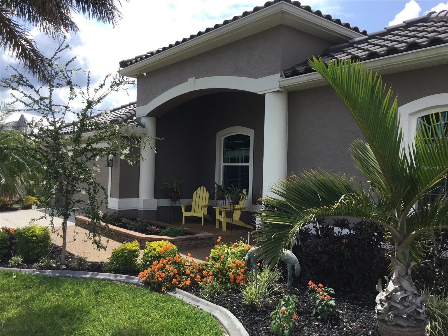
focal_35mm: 31
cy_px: 168
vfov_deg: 45.4
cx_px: 224
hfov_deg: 58.4
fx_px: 401
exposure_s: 1/1058
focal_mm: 3.3
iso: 25
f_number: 2.4
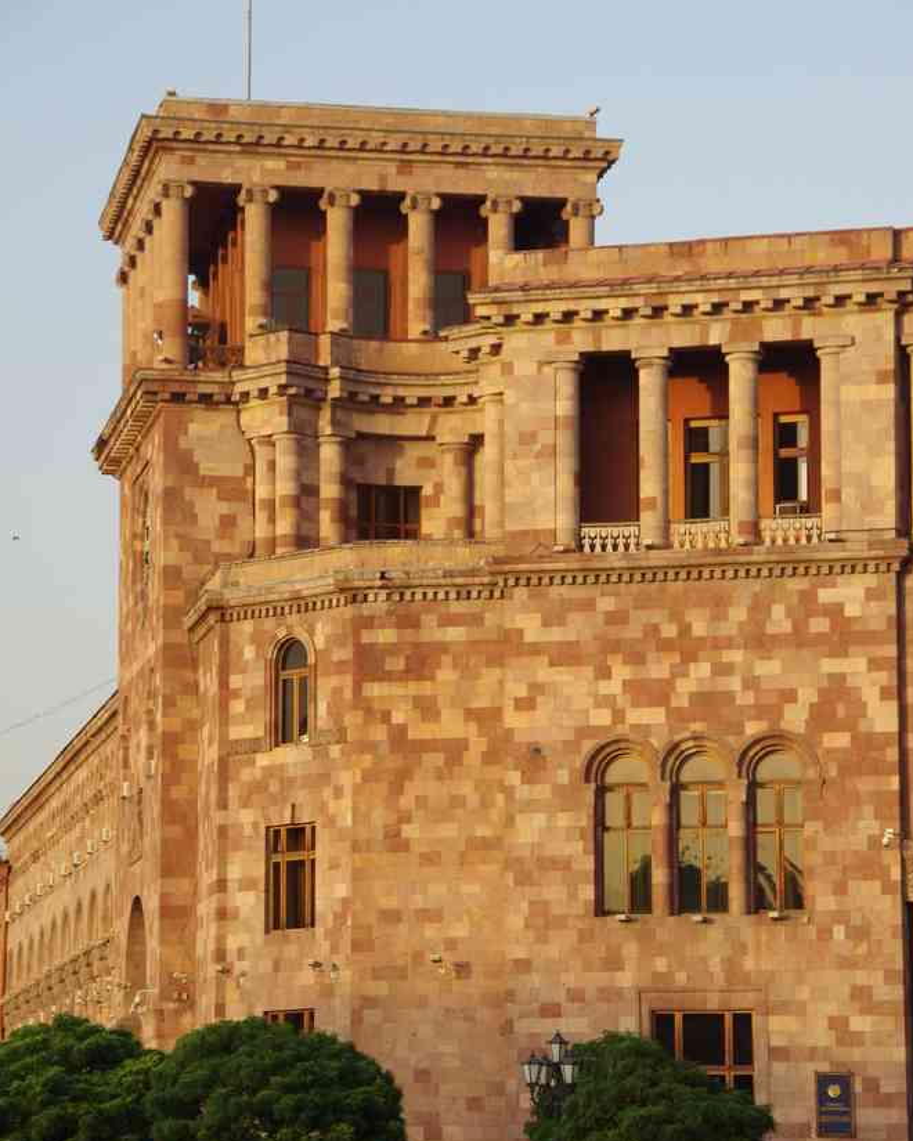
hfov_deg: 11.6
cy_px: 590
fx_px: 4492
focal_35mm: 133
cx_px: 459
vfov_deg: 14.5
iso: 800
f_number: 8
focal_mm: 77.5
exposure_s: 1/125
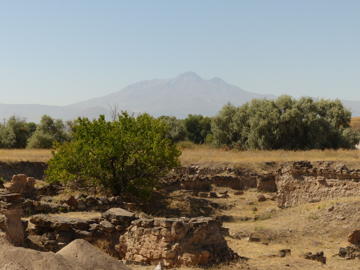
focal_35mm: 91
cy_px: 135
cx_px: 180
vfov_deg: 16.2
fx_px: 946
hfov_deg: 21.5
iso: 100
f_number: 5
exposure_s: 1/640
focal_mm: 16.4
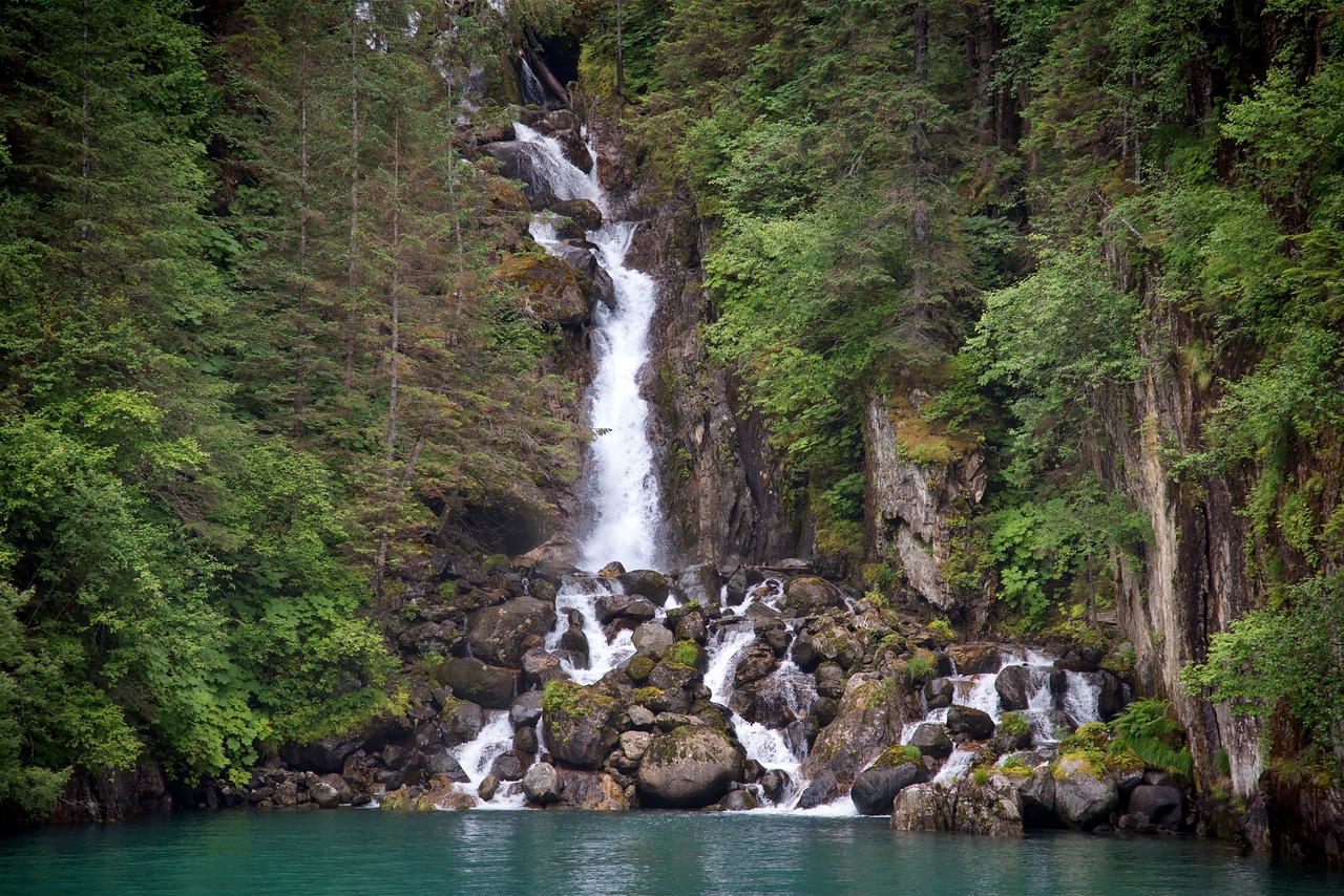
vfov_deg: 11.4
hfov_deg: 17.1
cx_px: 672
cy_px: 448
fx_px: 4481
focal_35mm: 120
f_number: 4
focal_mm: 120
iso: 250
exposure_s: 1/250
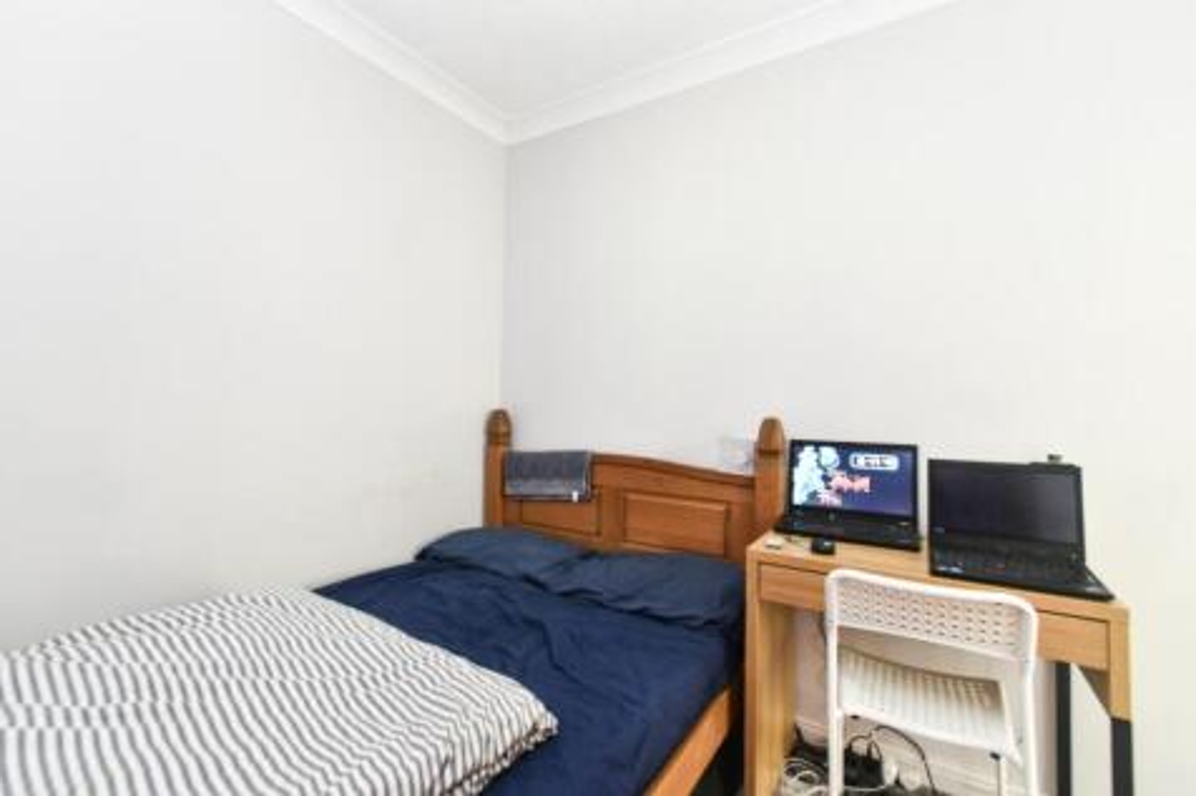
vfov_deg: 77.3
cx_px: 598
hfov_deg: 100.4
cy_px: 398
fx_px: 498
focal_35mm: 15
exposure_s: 6
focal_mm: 10
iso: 200
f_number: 7.1
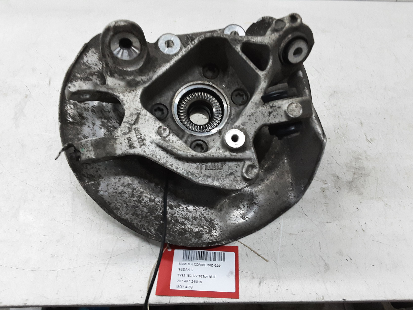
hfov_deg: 65.3
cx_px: 206
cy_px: 155
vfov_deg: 51.4
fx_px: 322
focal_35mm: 27
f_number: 1.9
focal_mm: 2.91
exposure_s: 1/50
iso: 160
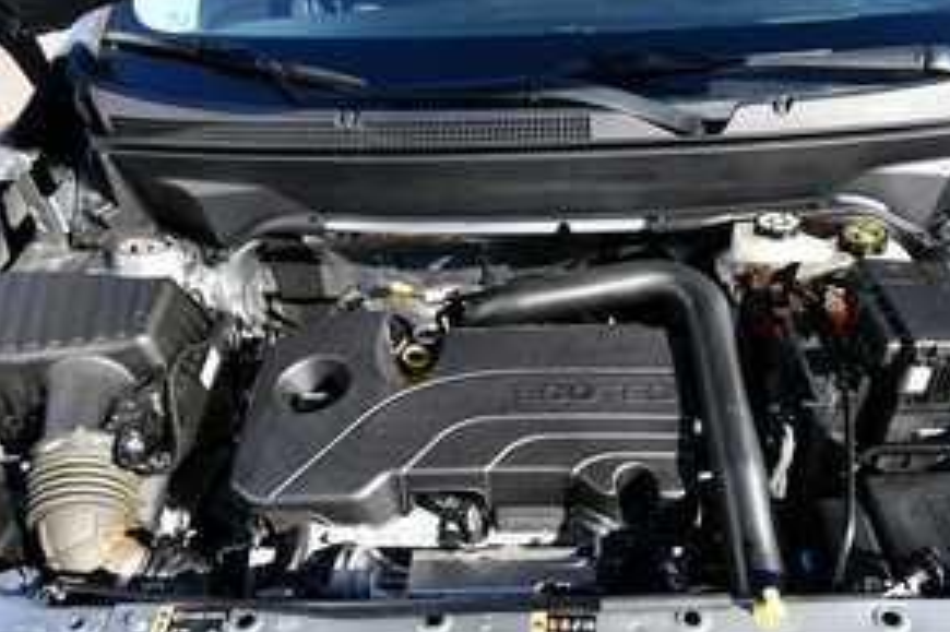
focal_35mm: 29
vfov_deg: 44.4
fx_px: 765
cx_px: 544
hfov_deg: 63.4
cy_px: 408
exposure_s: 1/250
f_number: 5.6
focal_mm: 14
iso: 200
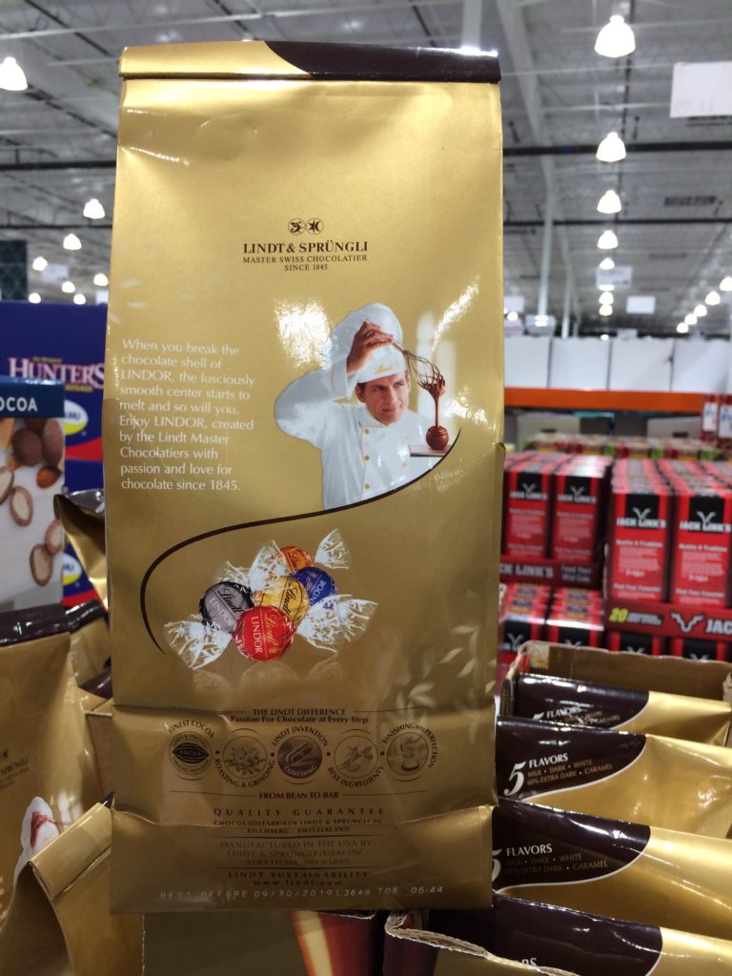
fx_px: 818
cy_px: 488
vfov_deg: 61.7
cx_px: 366
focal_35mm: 29
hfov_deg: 48.2
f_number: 2.2
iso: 80
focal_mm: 4.15
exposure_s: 1/30
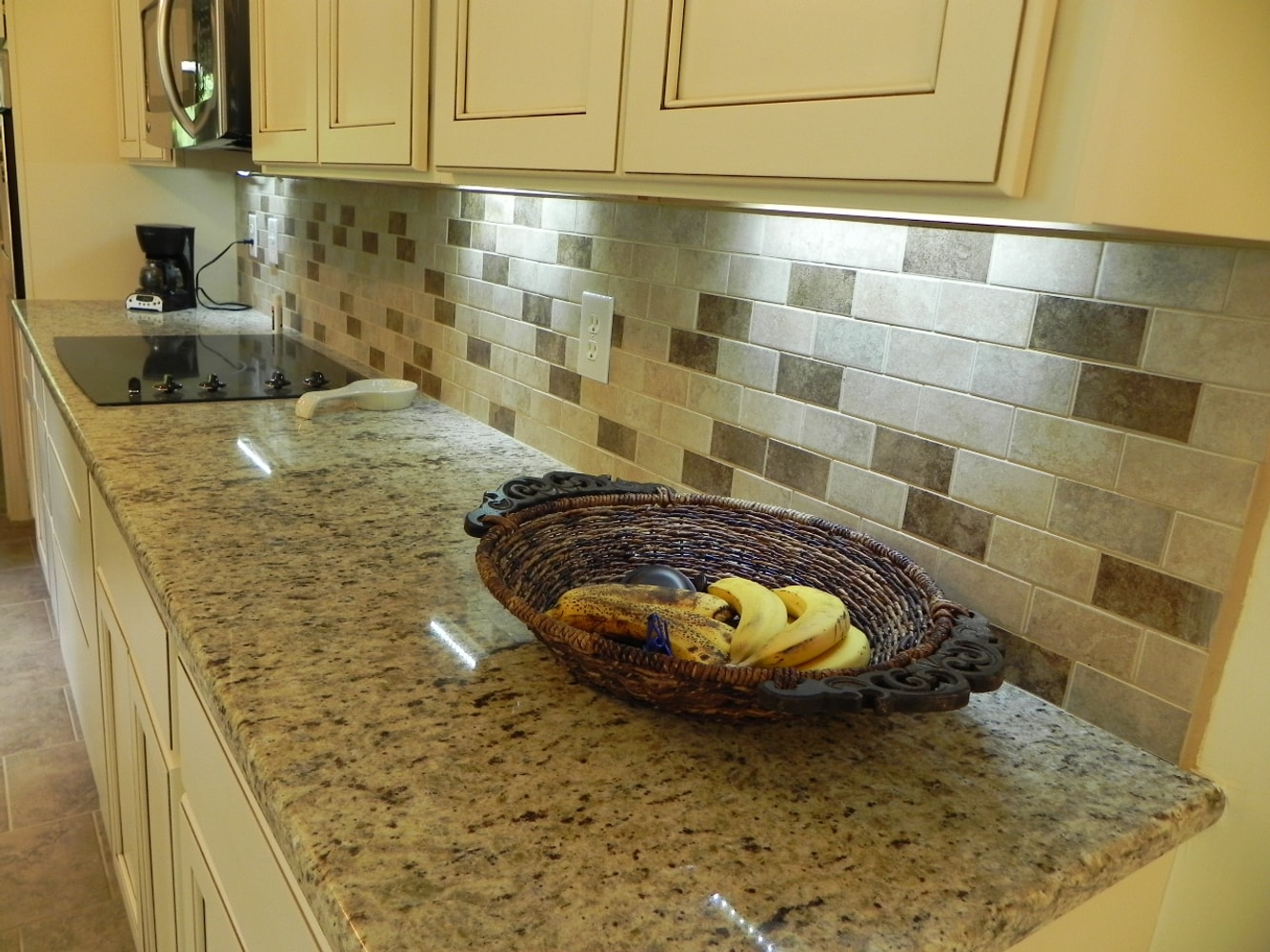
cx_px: 635
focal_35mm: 26
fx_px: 954
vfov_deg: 53.1
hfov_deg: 67.3
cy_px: 476
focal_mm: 4.6
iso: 160
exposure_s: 1/23.4
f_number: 2.8
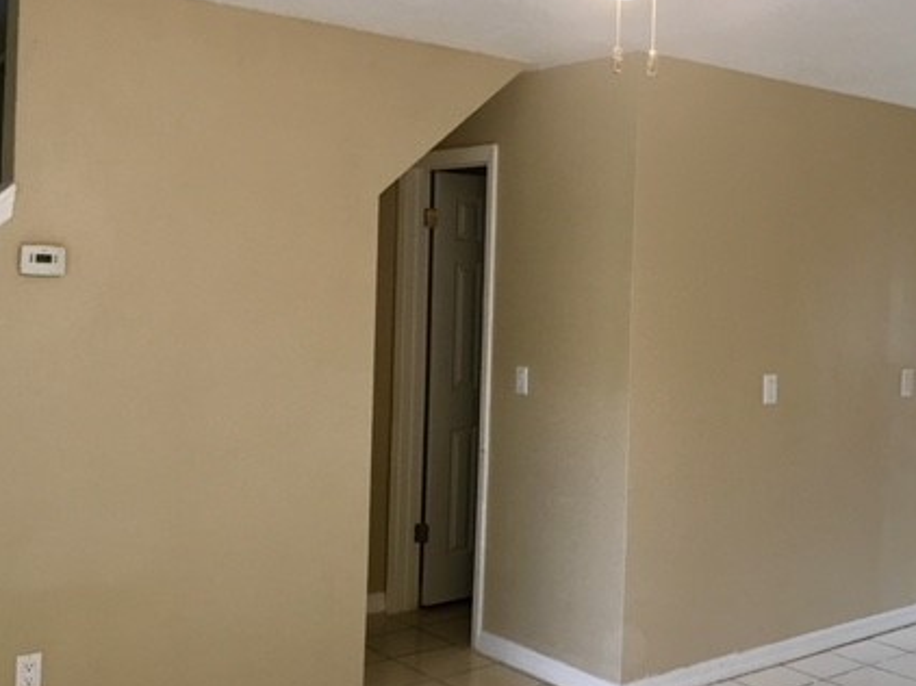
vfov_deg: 32.8
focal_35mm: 44
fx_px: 1164
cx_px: 623
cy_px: 278
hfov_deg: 42.3
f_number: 2.2
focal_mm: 4.15
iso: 40
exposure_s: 1/30
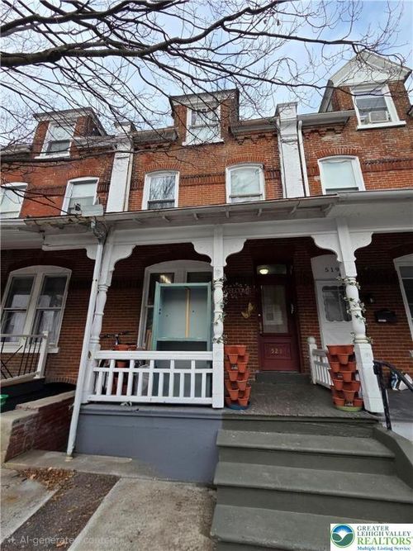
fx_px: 207
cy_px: 276
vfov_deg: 106.2
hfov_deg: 89.9
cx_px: 206
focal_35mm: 13
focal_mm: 2.2
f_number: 2.2
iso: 50
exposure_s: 1/769
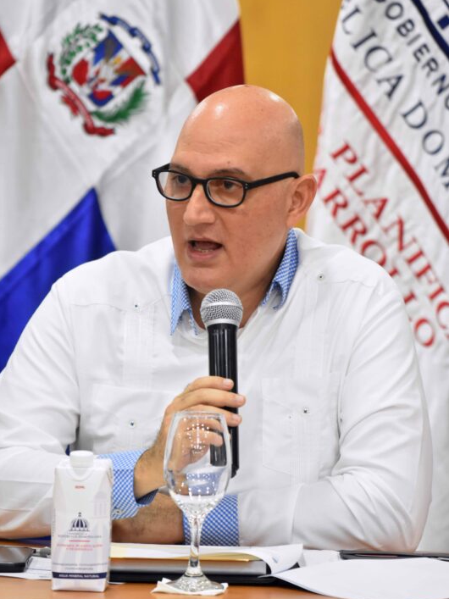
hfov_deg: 5.2
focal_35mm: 286
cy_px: 264
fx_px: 4940
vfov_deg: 6.9
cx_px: 224
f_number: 4
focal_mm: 175
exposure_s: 1/90
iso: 2200
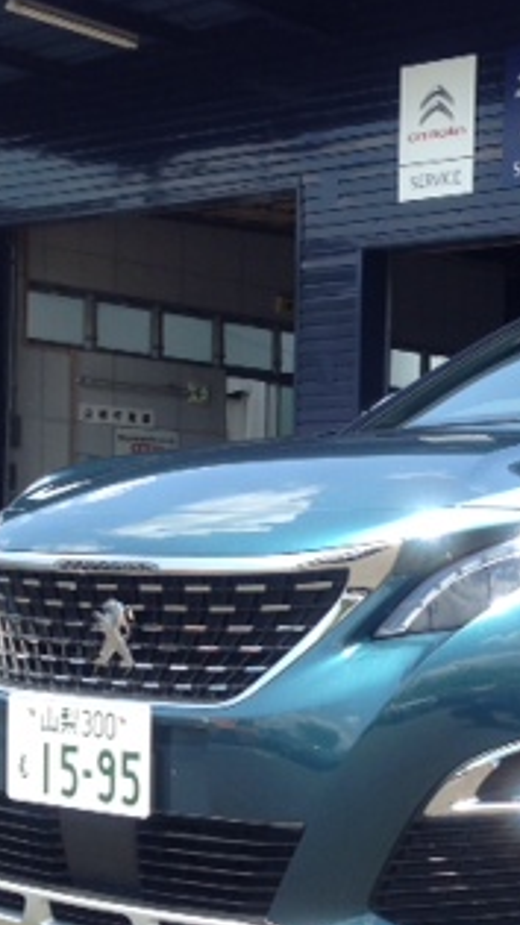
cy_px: 593
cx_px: 682
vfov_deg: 28.8
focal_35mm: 73
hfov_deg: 15.7
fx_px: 1791
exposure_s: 1/542
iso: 50
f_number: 2.4
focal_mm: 4.13
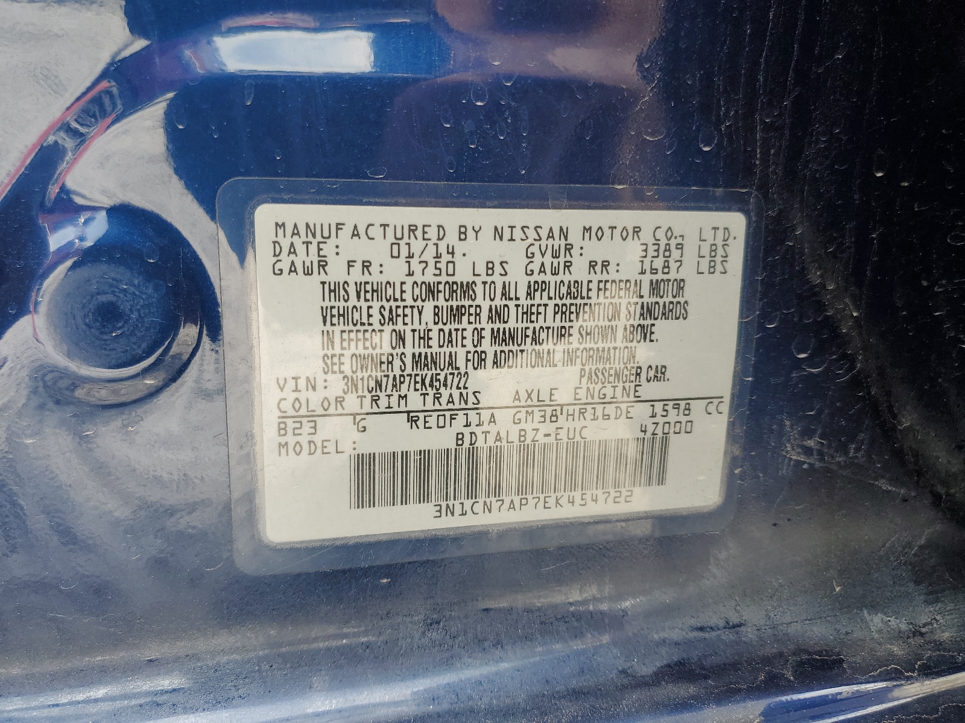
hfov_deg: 67.3
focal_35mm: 26
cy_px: 362
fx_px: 725
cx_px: 482
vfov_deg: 53.1
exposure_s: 1/263
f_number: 1.5
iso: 50
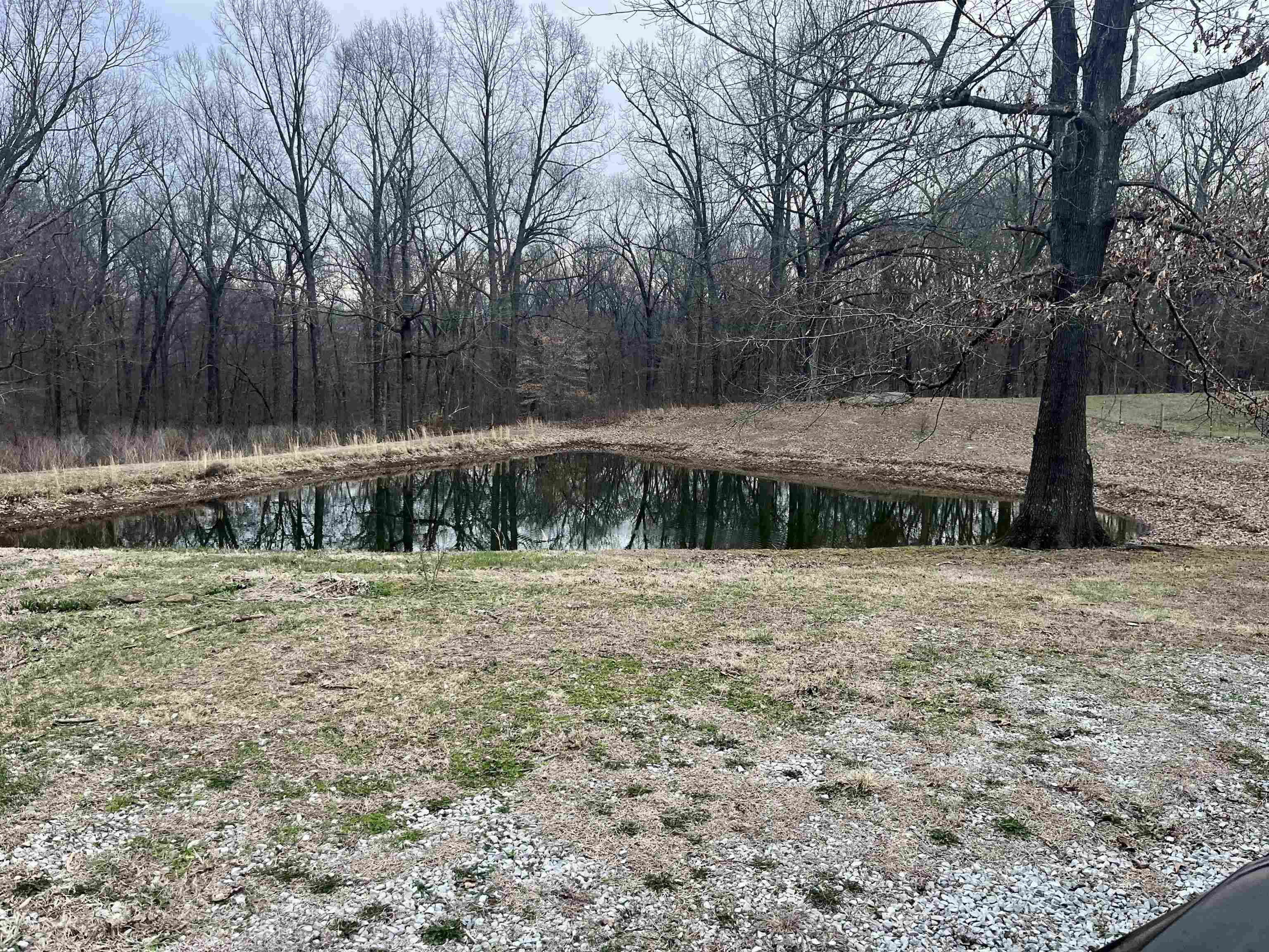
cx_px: 634
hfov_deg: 67.3
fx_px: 953
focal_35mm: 26
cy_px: 476
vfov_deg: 53.1
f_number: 1.6
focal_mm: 5.1
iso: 125
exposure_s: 1/119
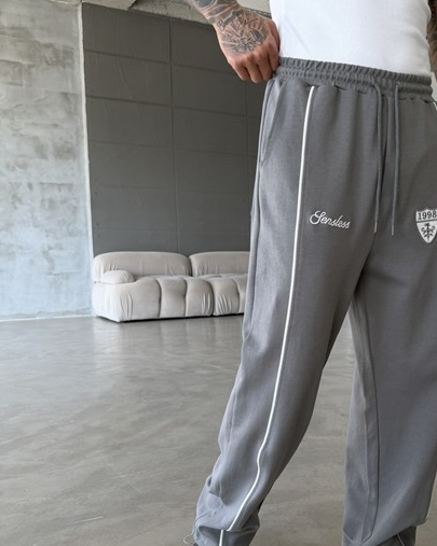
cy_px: 317
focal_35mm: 37
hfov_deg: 39.2
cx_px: 322
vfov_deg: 48.9
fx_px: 599
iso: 50
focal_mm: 6.76
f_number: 1.78
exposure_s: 1/128
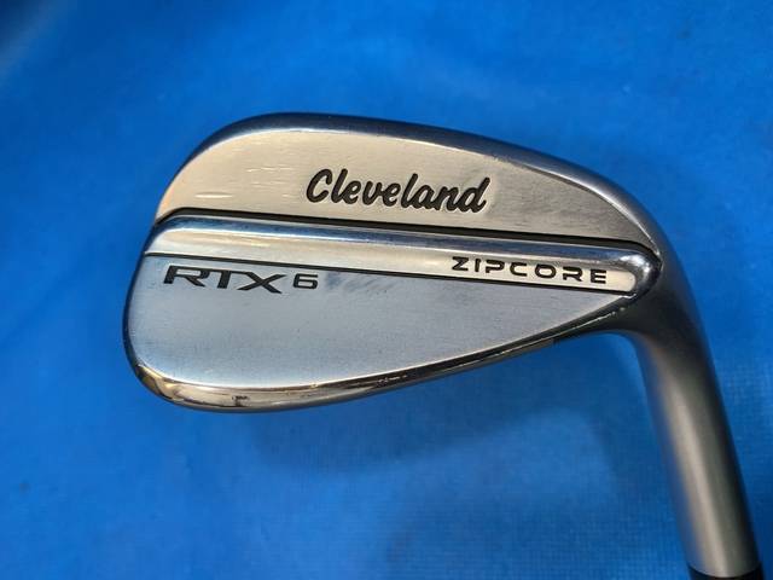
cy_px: 290
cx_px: 386
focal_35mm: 26
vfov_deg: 53.1
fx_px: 581
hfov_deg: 67.3
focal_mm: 4.25
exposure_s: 1/60
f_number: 1.8
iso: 50
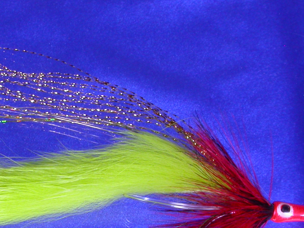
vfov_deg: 15.3
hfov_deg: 20.1
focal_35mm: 96
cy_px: 174
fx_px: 843
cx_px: 41
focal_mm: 9.8
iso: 100
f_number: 8
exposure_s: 1/14.5
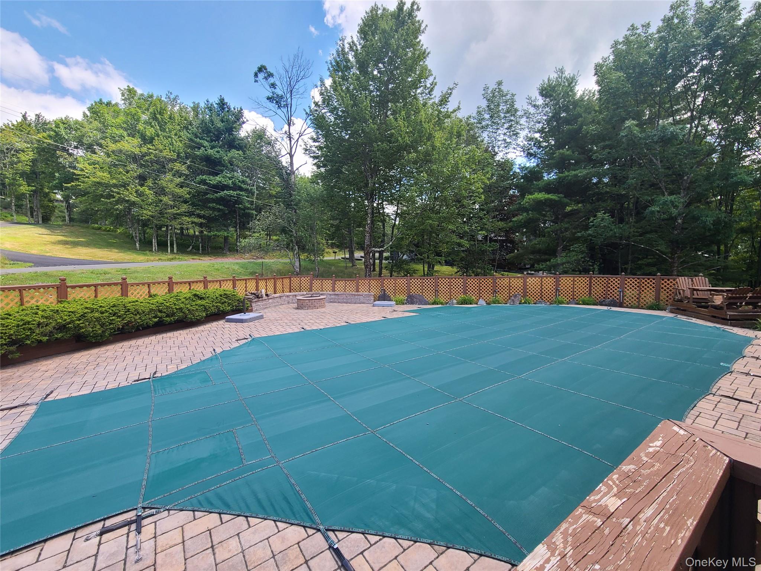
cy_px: 286
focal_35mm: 13
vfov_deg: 89.9
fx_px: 286
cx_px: 380
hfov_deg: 106.2
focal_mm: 2.2
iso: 50
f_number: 2.2
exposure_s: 1/407
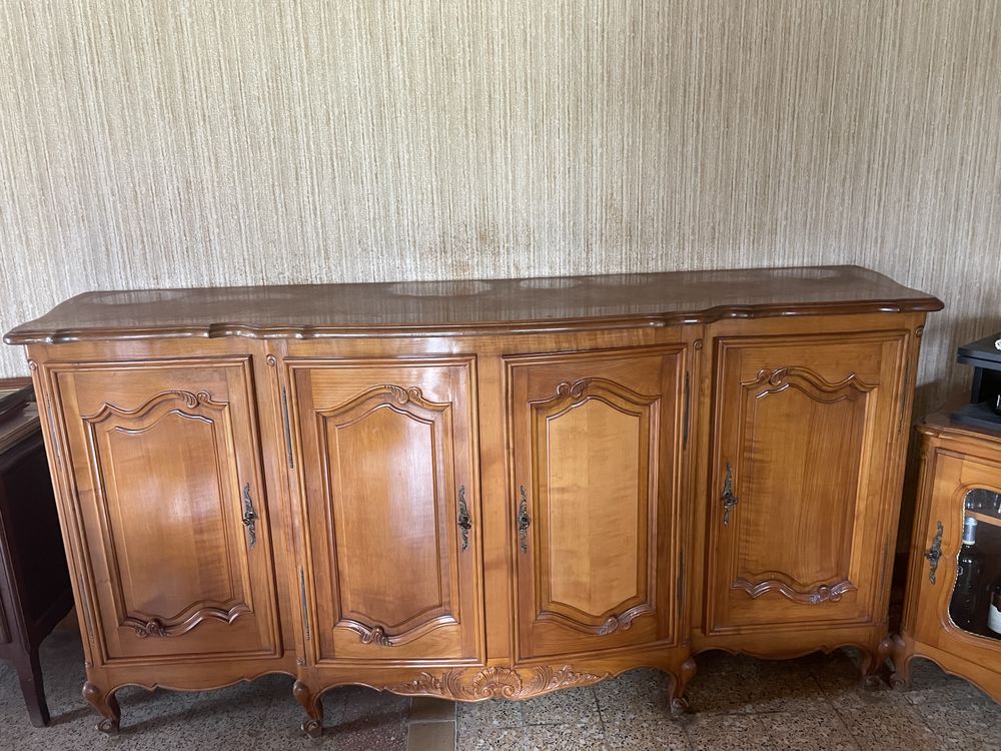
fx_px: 752
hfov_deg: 67.3
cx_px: 500
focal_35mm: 26
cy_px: 376
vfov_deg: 53.1
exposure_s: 1/60
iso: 320
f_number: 1.6
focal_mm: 4.2
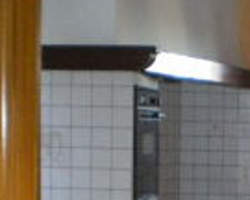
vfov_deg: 12.1
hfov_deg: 14.9
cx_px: 287
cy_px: 220
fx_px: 925
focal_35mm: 125
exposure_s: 1/50
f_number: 3.1
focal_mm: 6.3
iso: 800
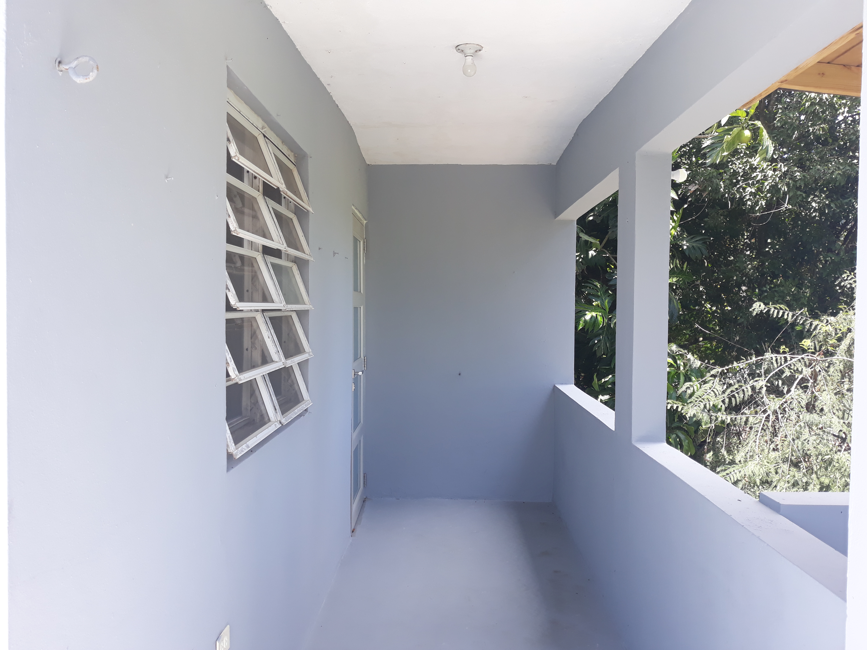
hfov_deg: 63.4
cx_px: 434
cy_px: 325
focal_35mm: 28
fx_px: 701
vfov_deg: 49.7
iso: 40
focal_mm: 3.7
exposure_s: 1/215
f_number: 1.7
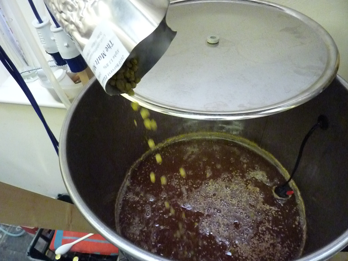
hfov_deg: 69.4
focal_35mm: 25
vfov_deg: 54.9
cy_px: 130
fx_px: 251
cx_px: 174
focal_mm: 4.1
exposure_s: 1/125
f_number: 3.5
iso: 2500
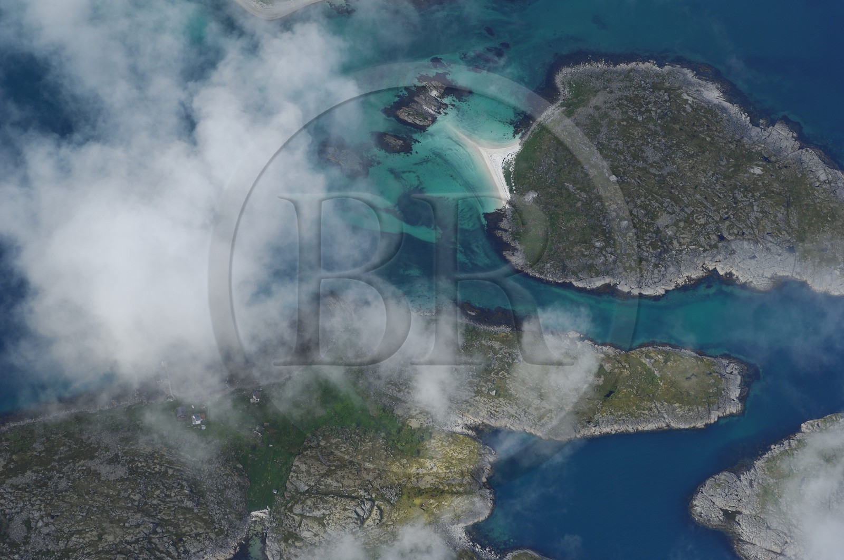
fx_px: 1686
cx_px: 422
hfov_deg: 28.1
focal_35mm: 72
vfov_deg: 18.9
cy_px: 280
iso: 100
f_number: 4
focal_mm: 48
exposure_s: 1/1250
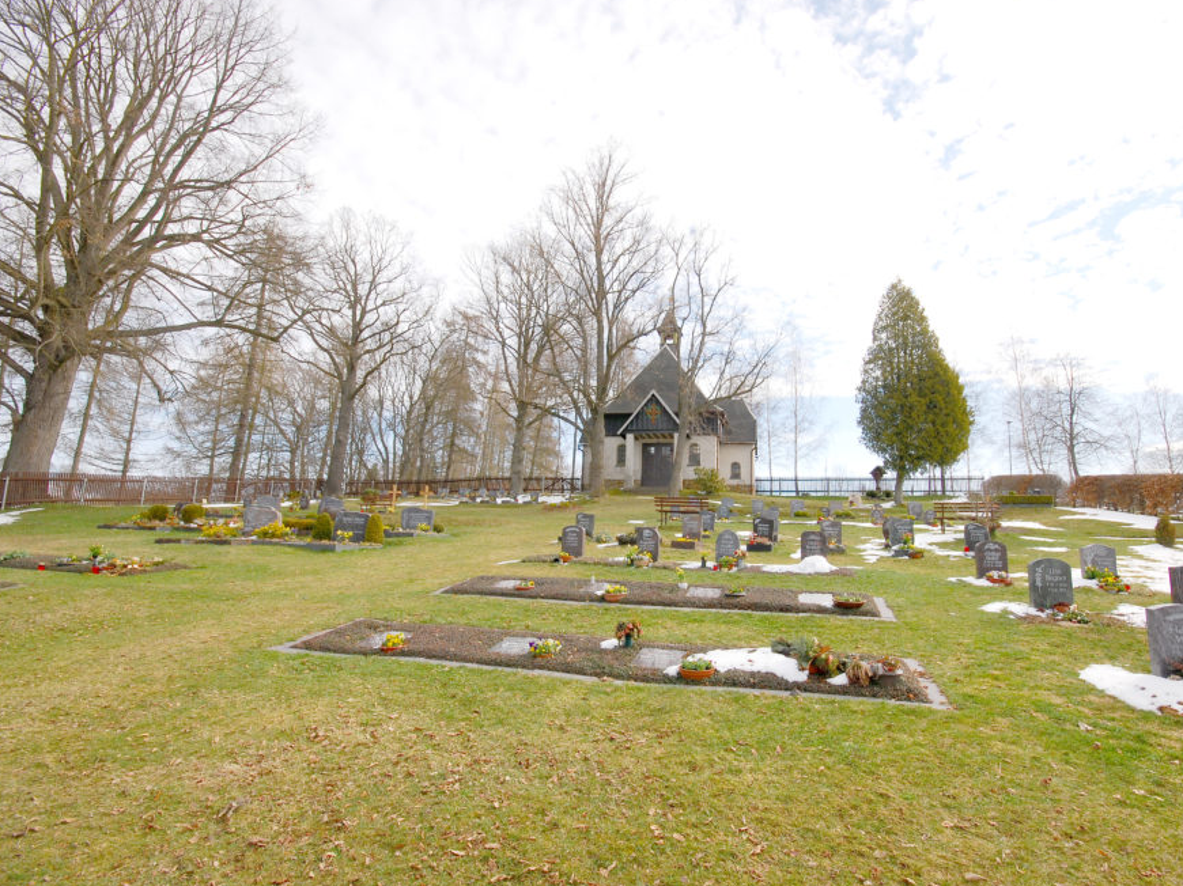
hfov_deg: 90.8
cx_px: 643
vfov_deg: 74.7
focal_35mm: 17
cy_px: 456
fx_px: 581
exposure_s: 1/320
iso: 200
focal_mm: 10
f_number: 9
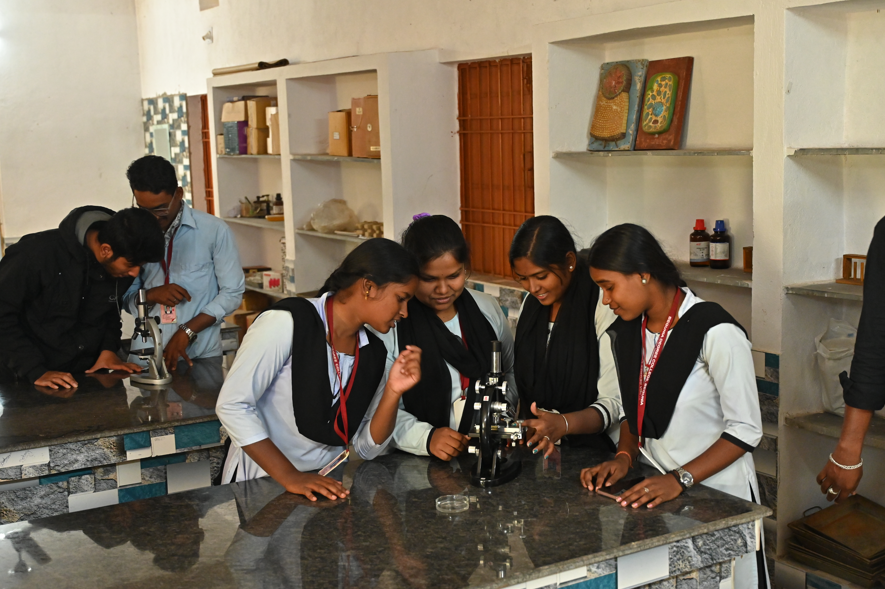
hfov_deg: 43.6
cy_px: 307
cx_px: 442
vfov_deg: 29.8
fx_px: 1105
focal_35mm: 45
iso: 4000
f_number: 4
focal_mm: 41
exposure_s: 1/125
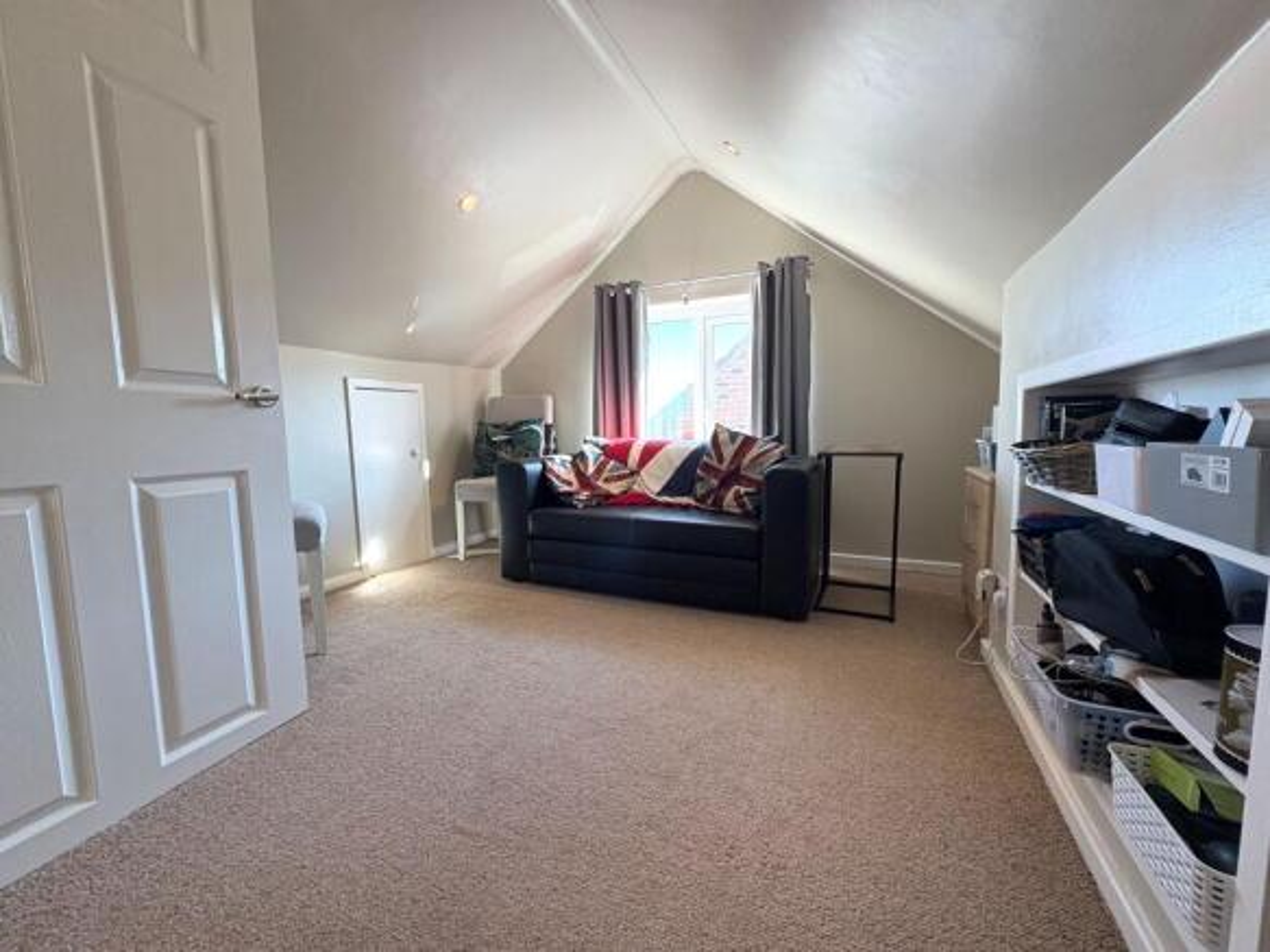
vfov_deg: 85.7
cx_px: 635
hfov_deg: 102.1
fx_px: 514
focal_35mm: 14
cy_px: 476
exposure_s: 1/100
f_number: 2.2
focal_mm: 2.22
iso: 160
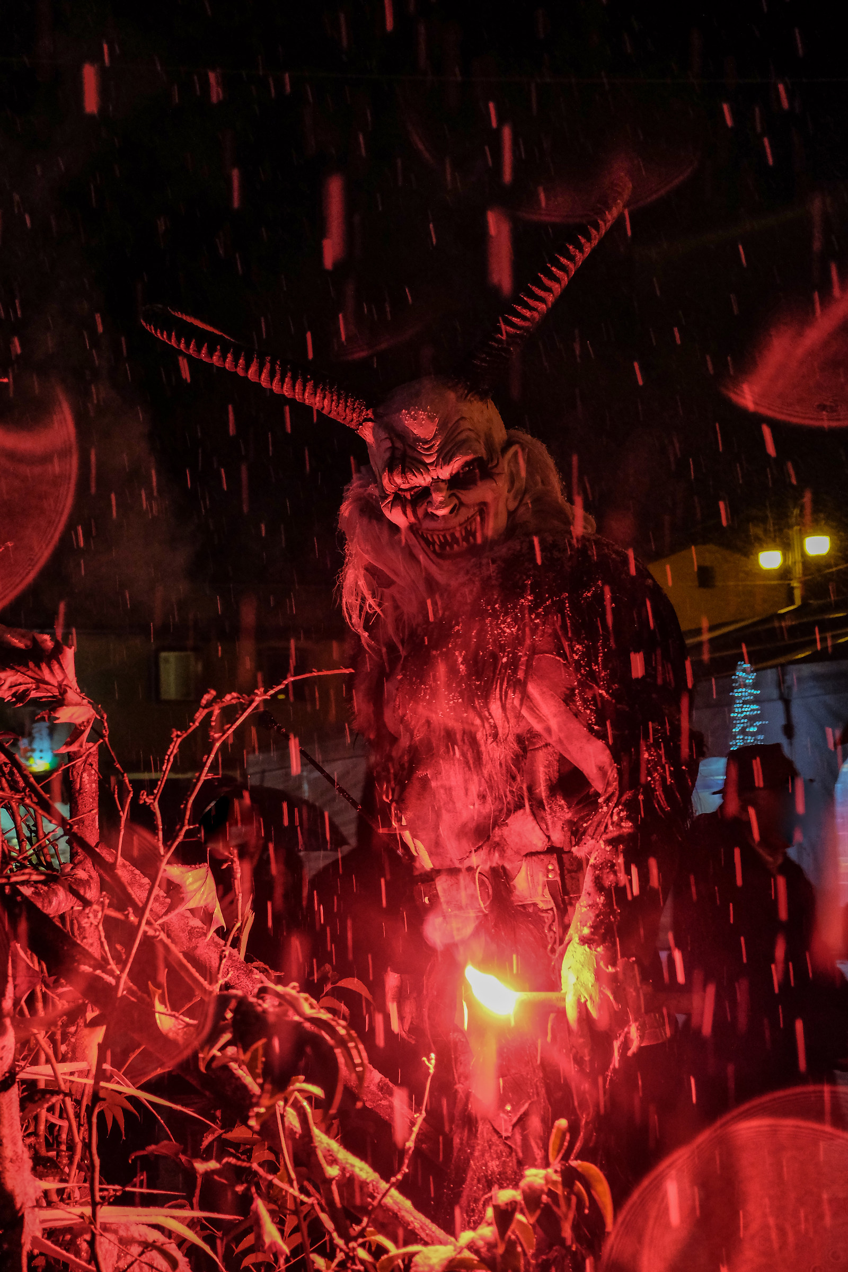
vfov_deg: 41.9
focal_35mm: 47
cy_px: 636
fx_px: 1661
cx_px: 424
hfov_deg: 28.6
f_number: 4.7
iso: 2000
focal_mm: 31
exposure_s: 1/60
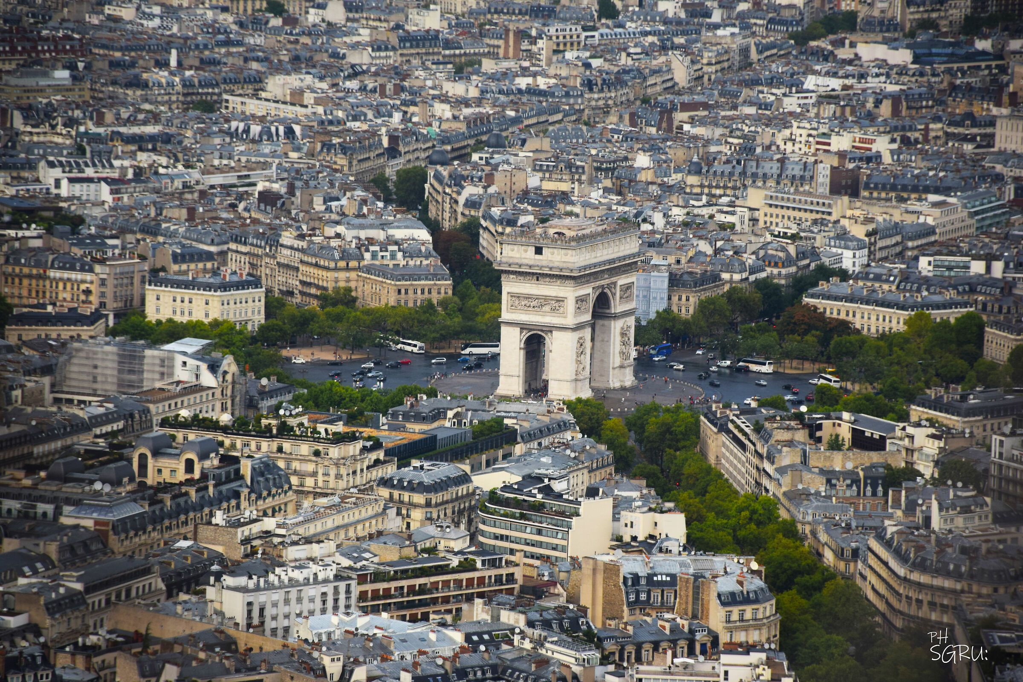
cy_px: 341
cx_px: 512
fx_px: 5967
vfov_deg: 6.5
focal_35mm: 210
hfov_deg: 9.8
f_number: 5.6
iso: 400
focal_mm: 140
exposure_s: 1/320
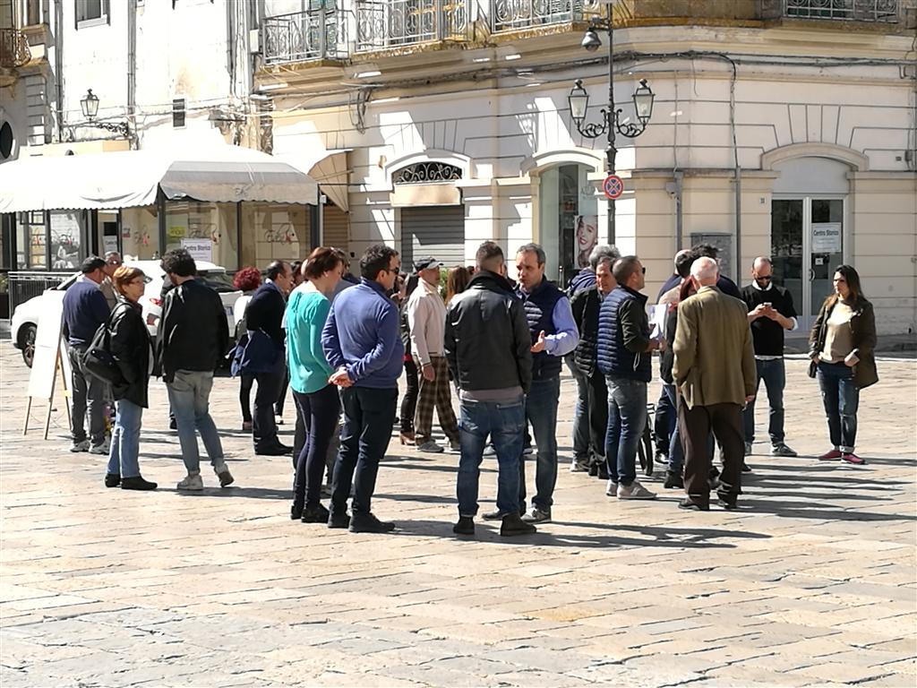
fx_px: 715
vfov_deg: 51.4
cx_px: 458
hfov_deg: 65.3
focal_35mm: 27
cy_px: 344
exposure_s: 1/514
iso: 50
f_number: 2.2
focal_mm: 4.5
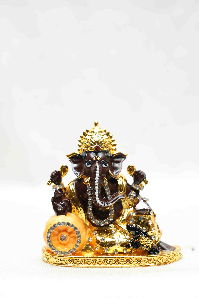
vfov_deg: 19.5
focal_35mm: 105
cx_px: 100
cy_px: 149
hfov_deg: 13.0
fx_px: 871
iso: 640
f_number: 7.1
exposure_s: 1/50
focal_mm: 105
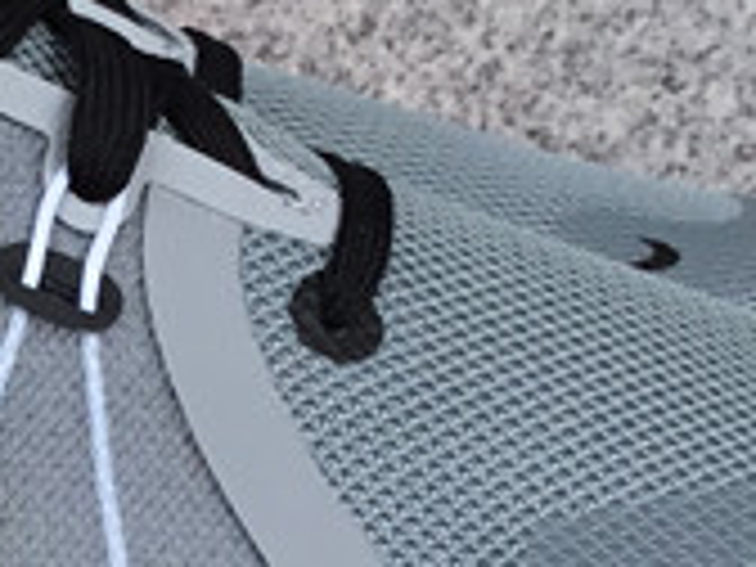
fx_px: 3625
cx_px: -243
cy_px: 898
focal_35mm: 166
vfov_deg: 8.7
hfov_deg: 11.6
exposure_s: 1/702
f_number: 2.4
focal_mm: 3.3
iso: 25
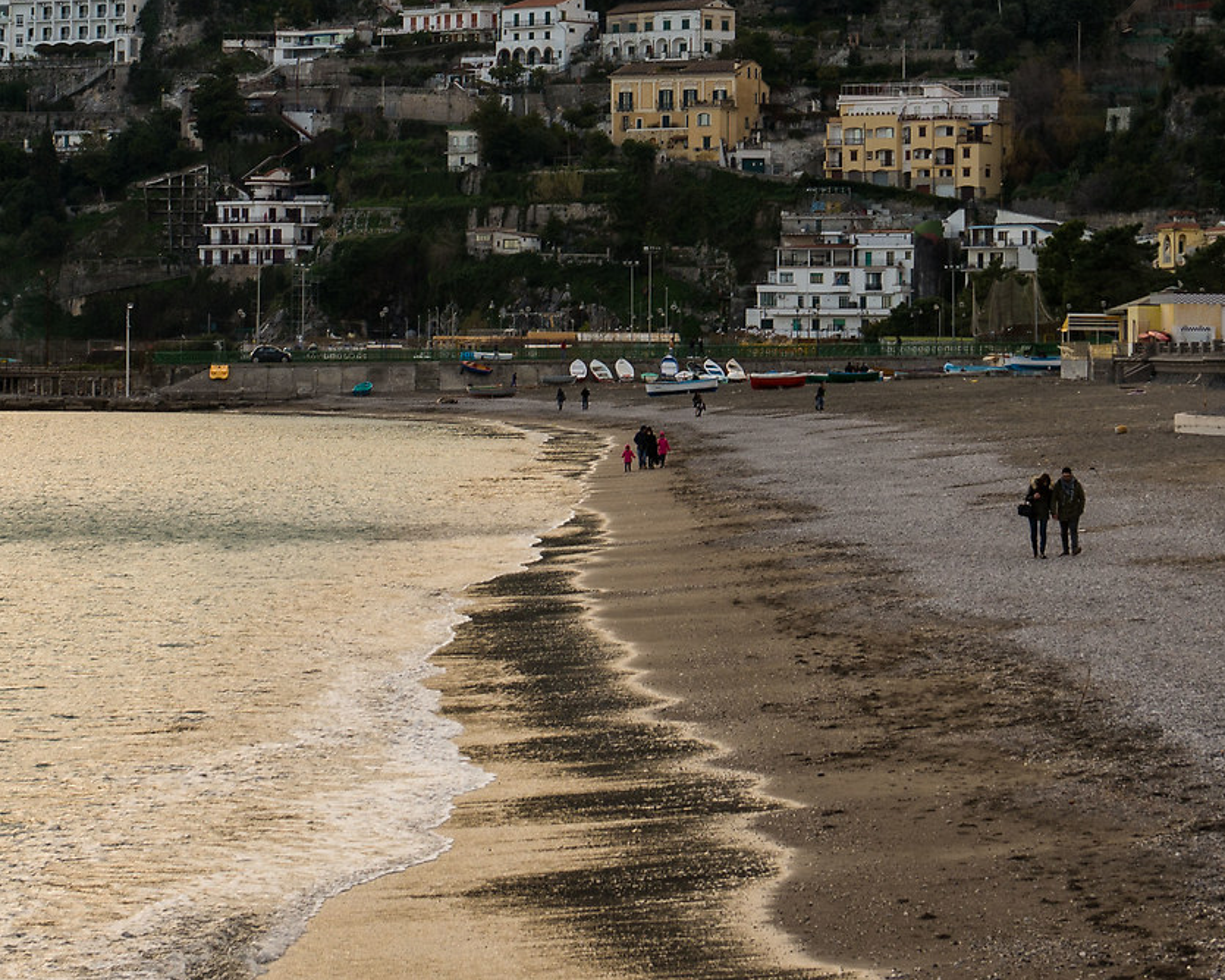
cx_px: 563
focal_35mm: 135
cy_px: -35
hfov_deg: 14.3
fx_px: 4894
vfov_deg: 11.3
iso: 100
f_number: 6.3
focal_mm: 50
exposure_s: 1/160
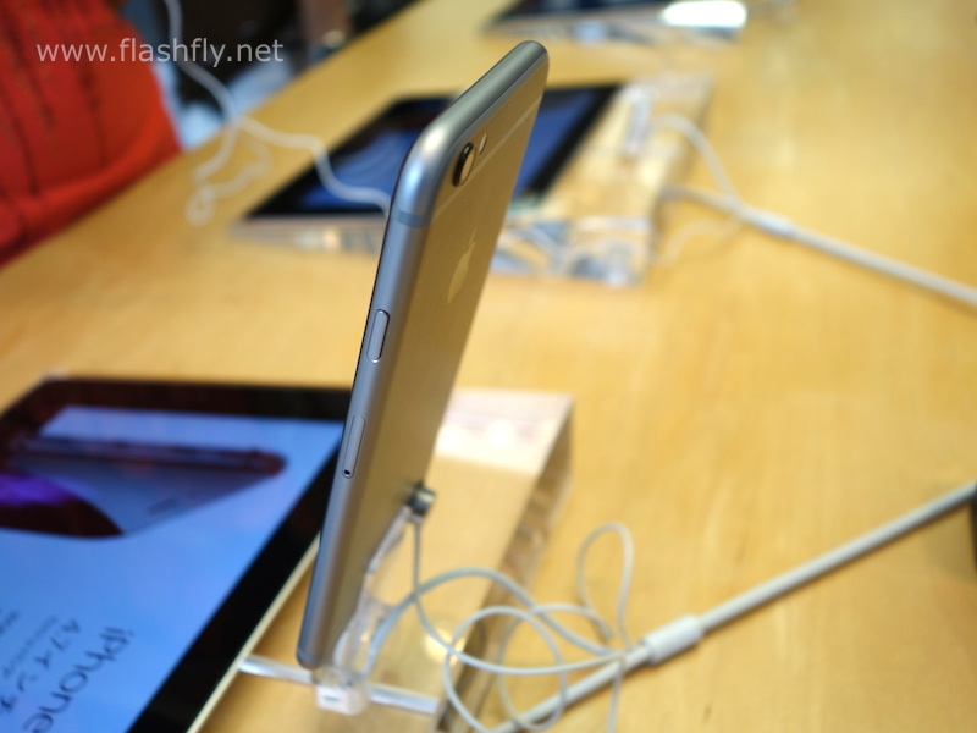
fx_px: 903
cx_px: 488
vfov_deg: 44.2
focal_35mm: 32
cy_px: 366
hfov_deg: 56.8
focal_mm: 11.75
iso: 160
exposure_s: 1/100
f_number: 2.8
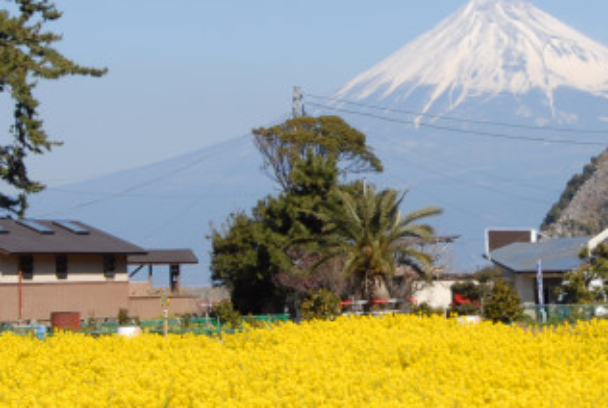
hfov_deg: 11.2
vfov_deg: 7.6
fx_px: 3080
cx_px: 498
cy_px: 122
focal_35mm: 182
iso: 100
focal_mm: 48
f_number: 11
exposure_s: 1/160
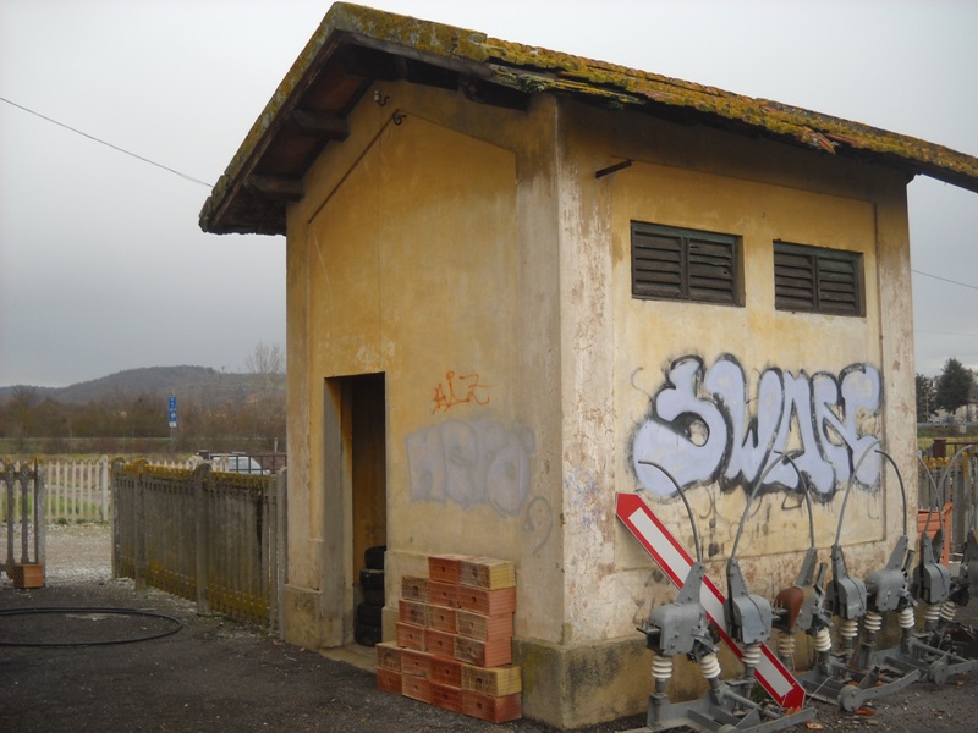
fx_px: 1158
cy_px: 366
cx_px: 489
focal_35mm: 41
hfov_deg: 45.8
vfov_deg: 35.1
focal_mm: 6.72
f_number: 3.1
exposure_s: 1/296
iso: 64
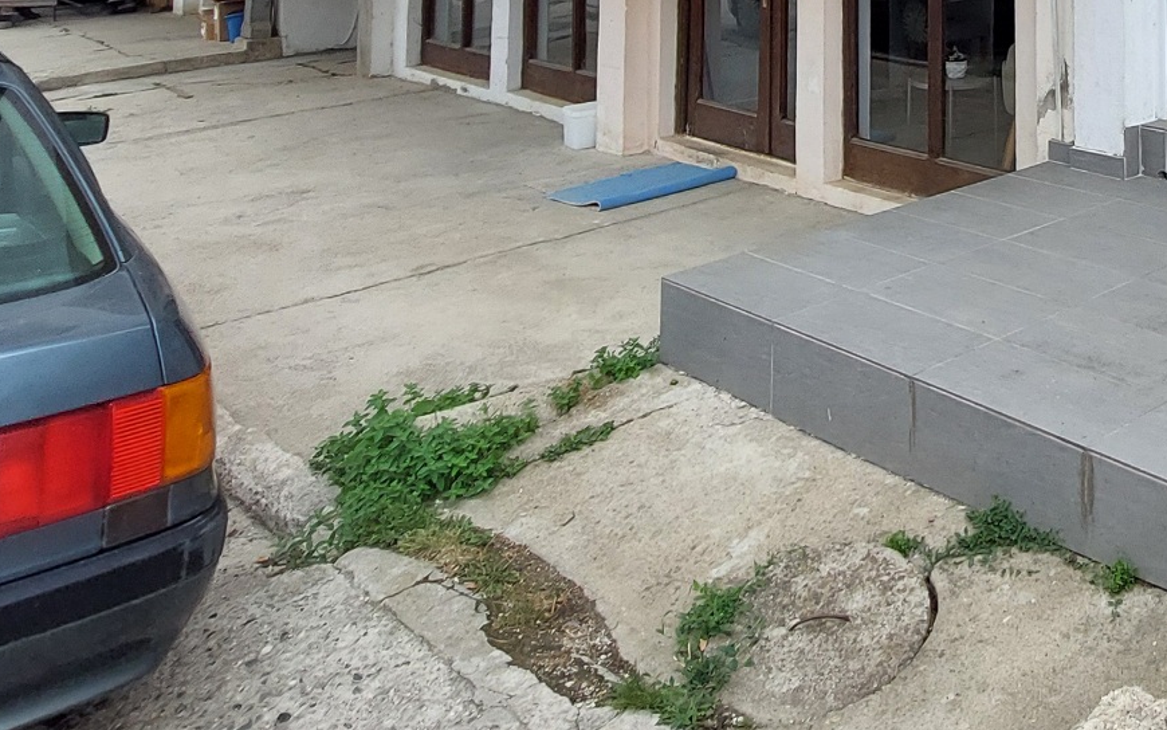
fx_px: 1209
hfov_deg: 44.7
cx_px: 1136
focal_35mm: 38
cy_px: -250
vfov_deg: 27.3
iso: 50
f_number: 2.2
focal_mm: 1.74
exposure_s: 1/294
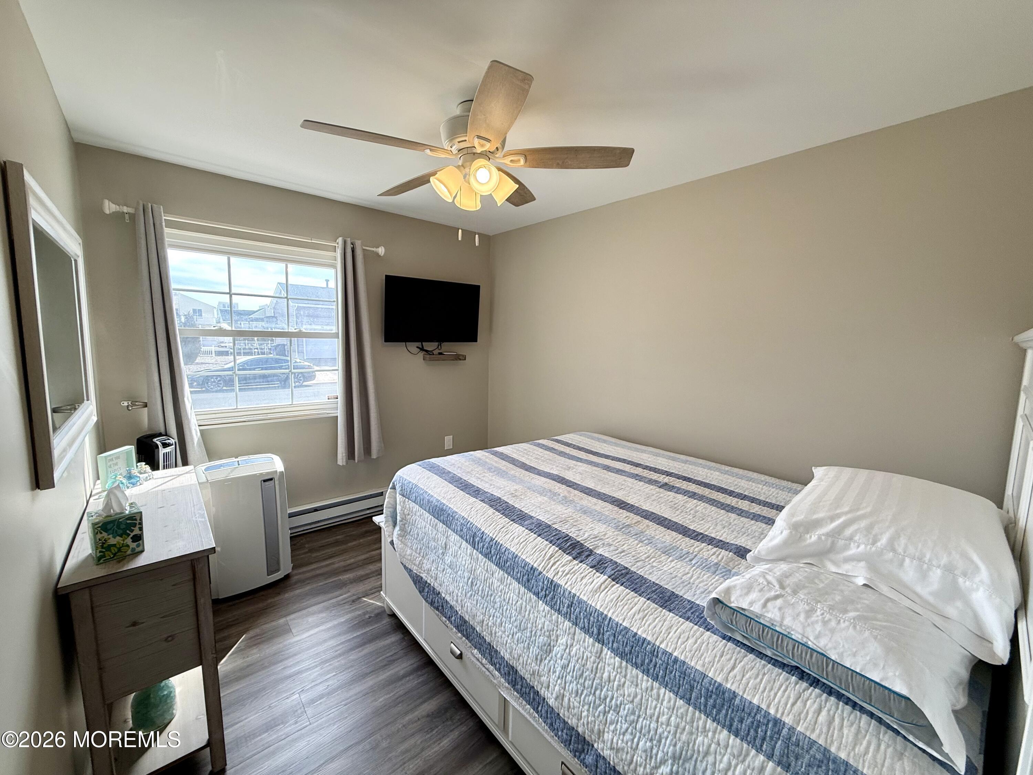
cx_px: 516
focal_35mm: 14
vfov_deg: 85.7
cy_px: 388
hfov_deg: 102.1
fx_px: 418
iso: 64
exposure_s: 1/120
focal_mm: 2.22
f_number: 2.2
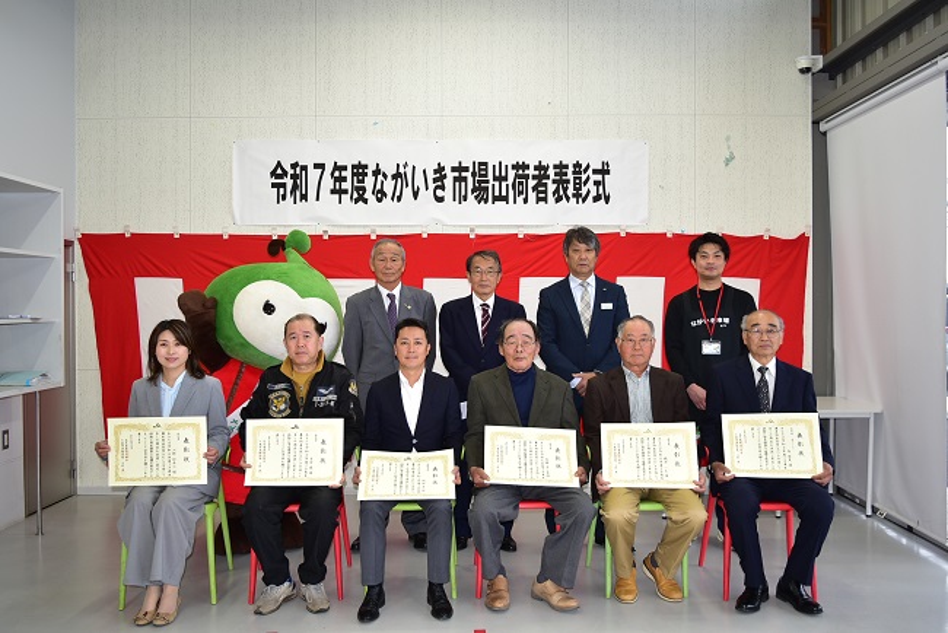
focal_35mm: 30
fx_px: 790
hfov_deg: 61.9
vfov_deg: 43.6
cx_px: 474
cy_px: 316
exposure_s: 1/125
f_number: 4
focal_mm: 20
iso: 400
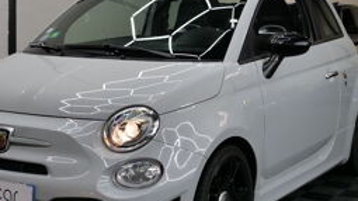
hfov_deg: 27.2
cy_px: 53
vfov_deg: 15.4
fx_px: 740
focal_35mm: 78
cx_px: 168
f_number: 3.9
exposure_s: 1/60
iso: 320
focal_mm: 19
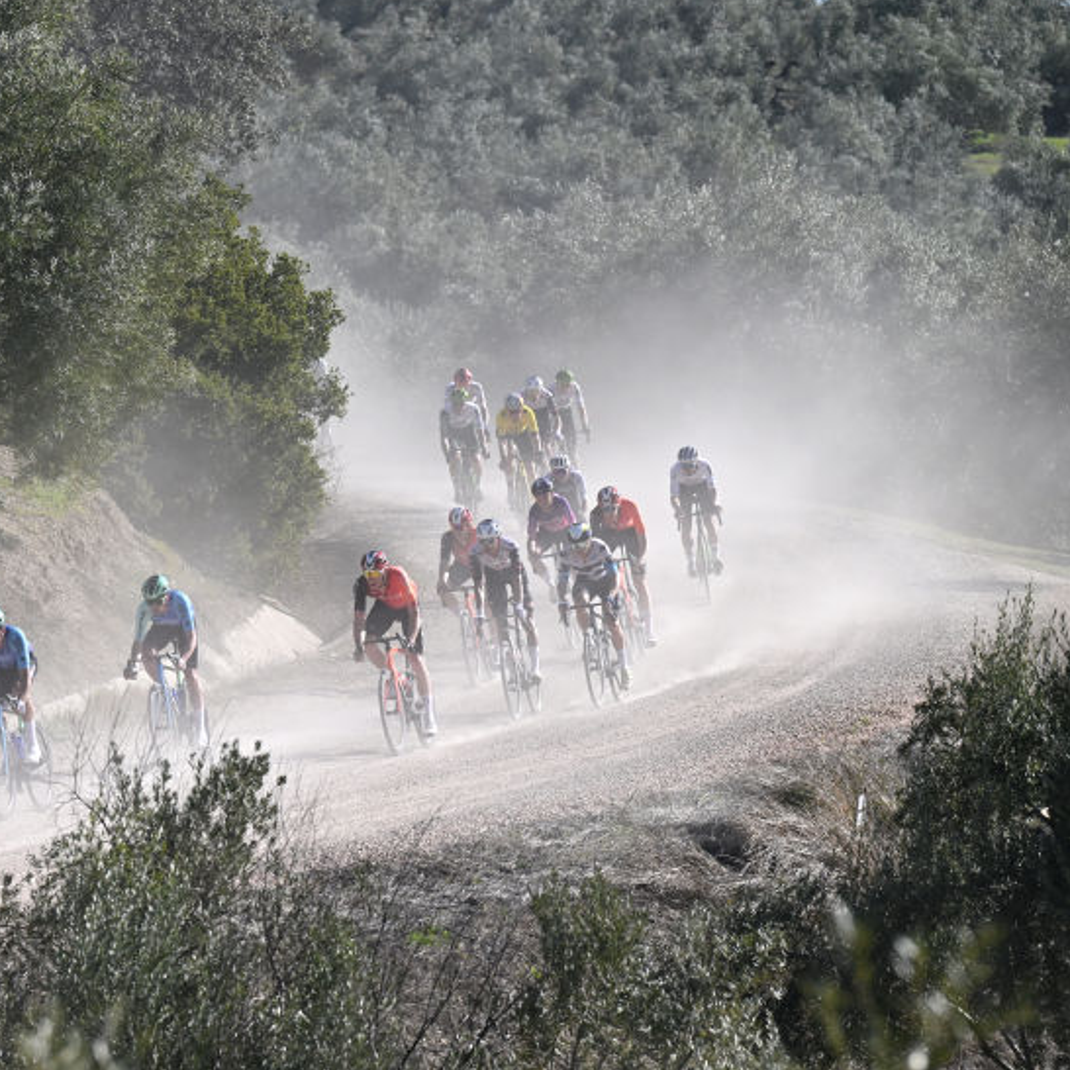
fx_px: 11156
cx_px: 366
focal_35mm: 319
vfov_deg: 5.5
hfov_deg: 5.5
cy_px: 581
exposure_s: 1/2500
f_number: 6.3
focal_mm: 200
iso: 320
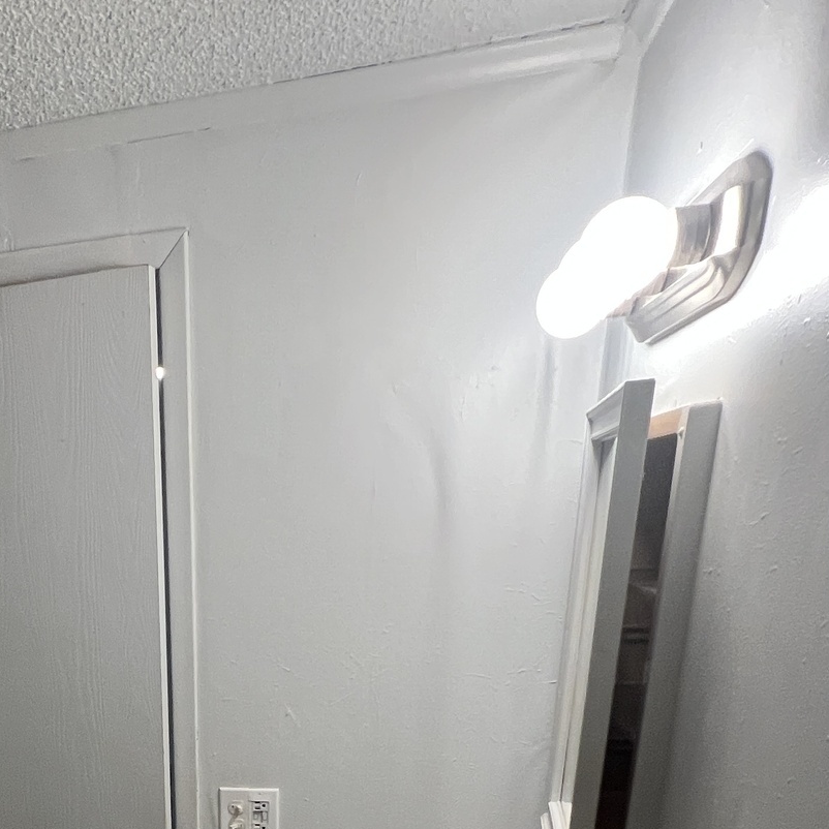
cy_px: 860
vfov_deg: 41.9
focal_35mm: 33
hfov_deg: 45.5
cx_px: 95
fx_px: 894
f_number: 1.8
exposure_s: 1/60
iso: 125
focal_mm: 1.57
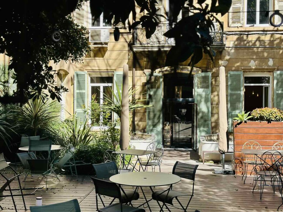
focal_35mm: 48
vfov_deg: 30.3
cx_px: 142
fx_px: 392
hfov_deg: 39.7
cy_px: 106
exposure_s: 1/1992
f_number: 1.78
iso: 80
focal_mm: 6.86
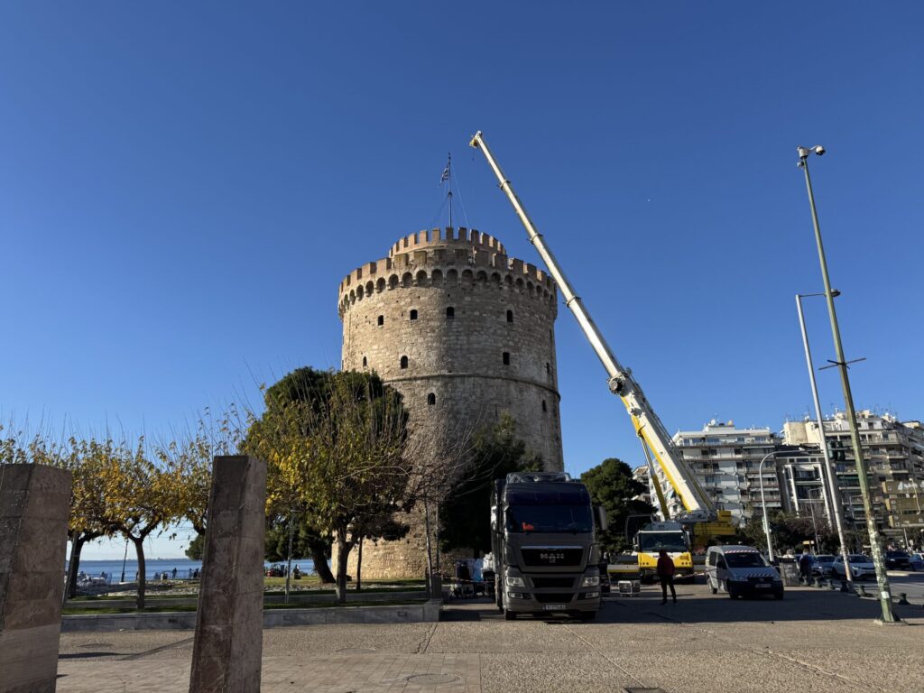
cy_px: 346
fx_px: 641
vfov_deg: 56.8
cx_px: 462
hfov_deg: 71.6
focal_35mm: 24
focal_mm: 6.76
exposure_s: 1/3802
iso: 80
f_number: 1.78
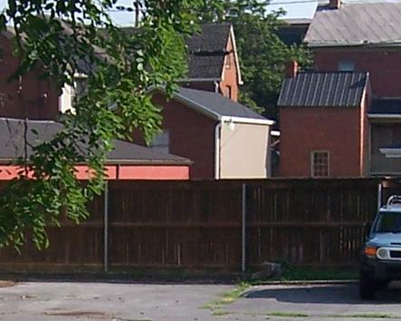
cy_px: 329
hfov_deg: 12.9
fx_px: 1768
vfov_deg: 10.3
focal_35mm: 149
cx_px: 159
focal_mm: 5.5
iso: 80
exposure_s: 1/500
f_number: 3.4
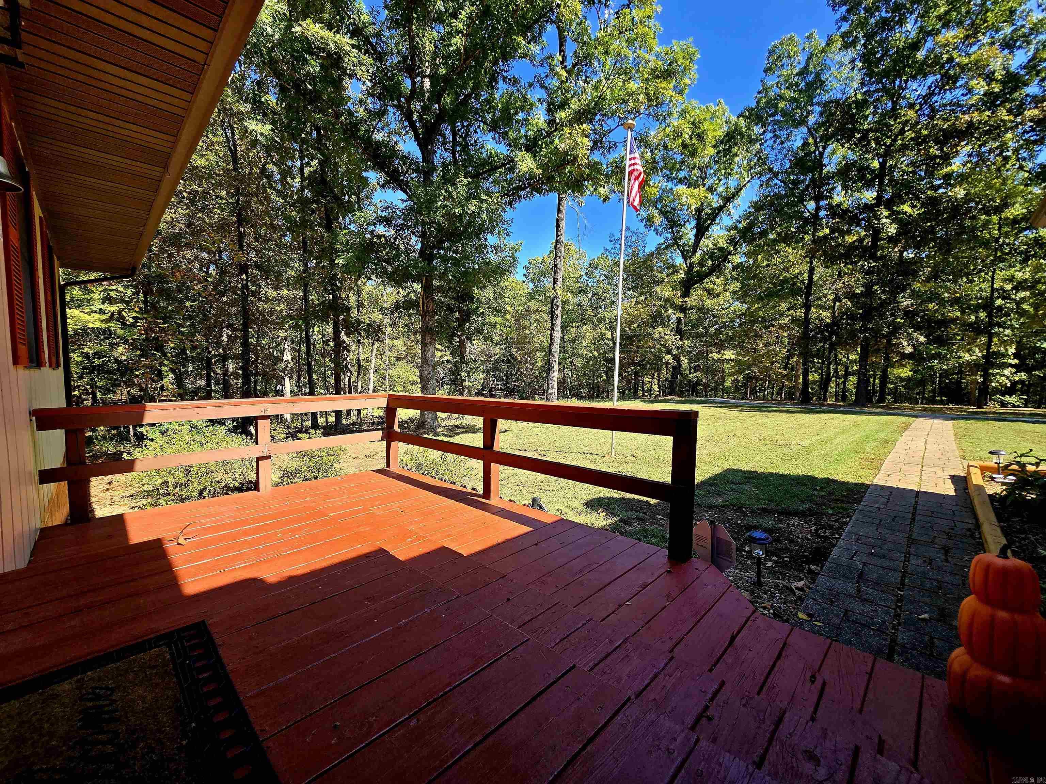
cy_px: 392
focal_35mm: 13
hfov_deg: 106.2
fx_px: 393
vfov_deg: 89.9
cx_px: 523
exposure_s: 1/588
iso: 50
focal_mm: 2.2
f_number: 2.2
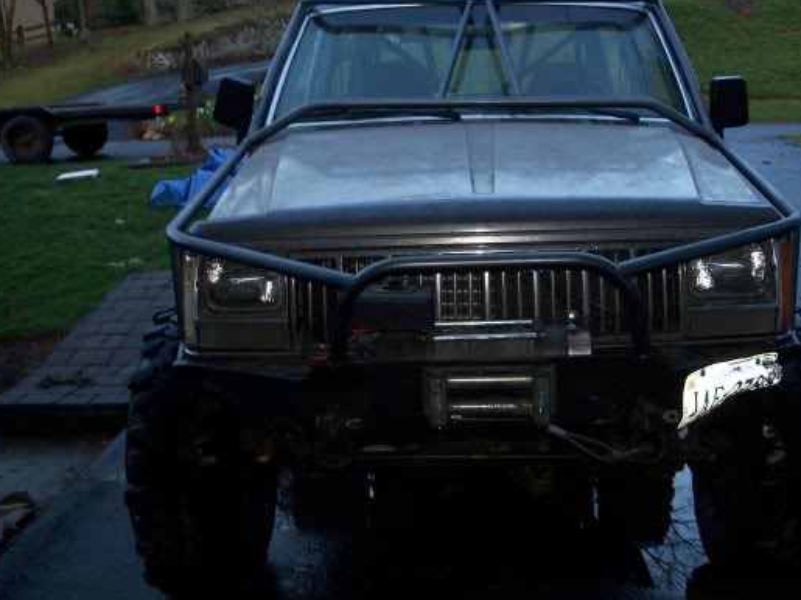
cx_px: 476
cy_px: 267
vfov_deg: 31.5
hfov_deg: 41.1
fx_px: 1064
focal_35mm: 46
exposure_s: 1/60
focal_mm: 7.8
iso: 200
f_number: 2.8
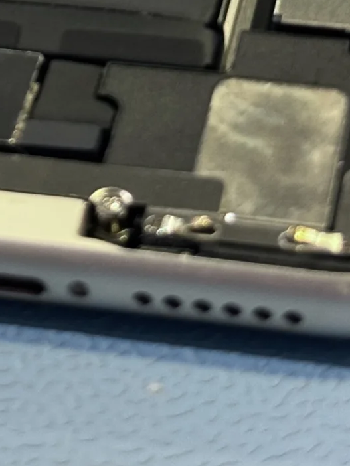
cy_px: -186
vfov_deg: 11.0
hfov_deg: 8.4
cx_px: -3
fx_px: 2358
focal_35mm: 175
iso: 160
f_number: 1.78
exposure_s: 1/50
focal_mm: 6.76
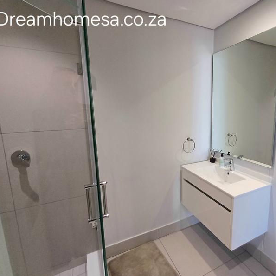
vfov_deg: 77.7
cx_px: 173
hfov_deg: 76.2
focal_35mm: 19
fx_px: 171
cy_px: 138
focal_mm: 1.64
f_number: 2.2
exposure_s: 1/50
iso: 125
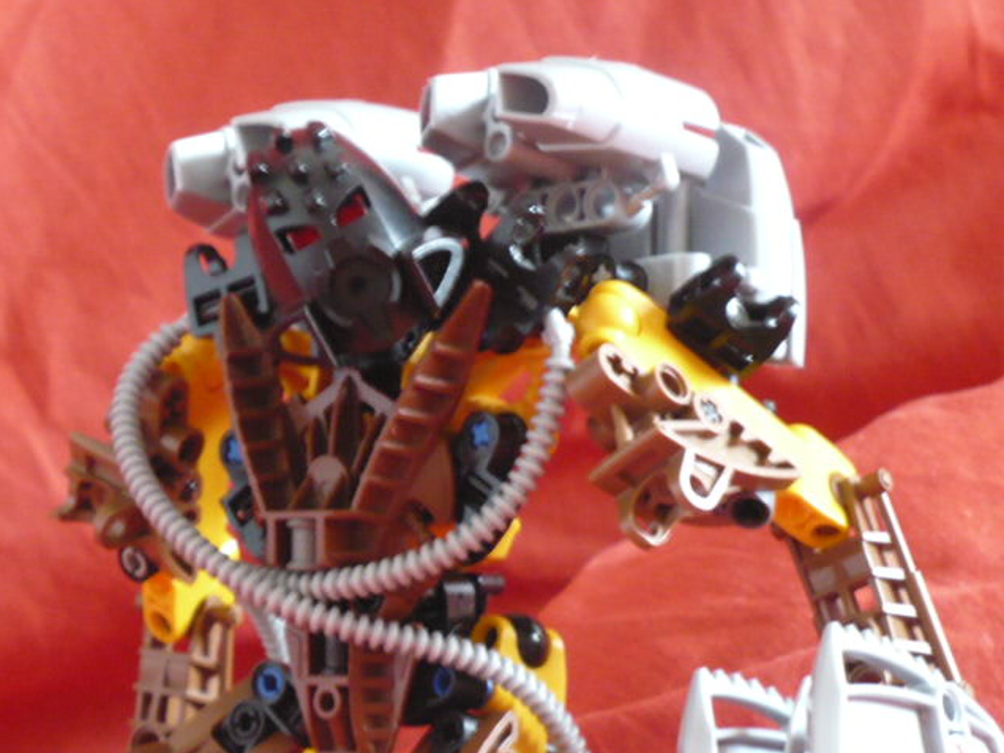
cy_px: 377
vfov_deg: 9.5
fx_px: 4525
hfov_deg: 12.7
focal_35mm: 156
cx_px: 500
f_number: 3.5
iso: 400
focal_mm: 17.2
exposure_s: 1/10
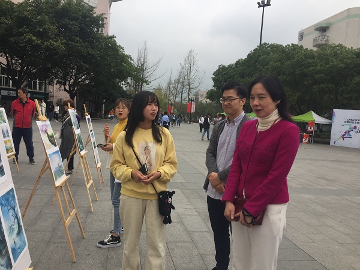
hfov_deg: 61.7
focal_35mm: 29
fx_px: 302
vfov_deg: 48.2
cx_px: 180
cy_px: 135
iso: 32
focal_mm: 4.15
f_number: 2.2
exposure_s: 1/291
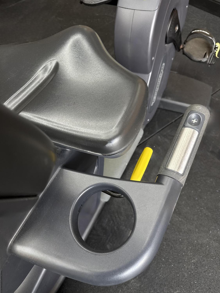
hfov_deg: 56.8
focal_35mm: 24
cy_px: 146
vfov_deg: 71.6
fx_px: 203
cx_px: 110
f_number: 1.78
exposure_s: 1/100
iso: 100
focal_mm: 6.76
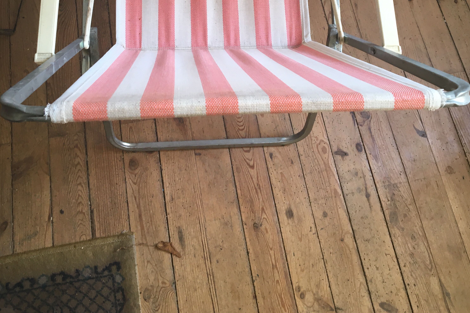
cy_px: 11
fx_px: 535
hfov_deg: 47.4
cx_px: 235
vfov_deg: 30.6
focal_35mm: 41
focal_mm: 4.15
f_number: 2.2
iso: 32
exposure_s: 1/33
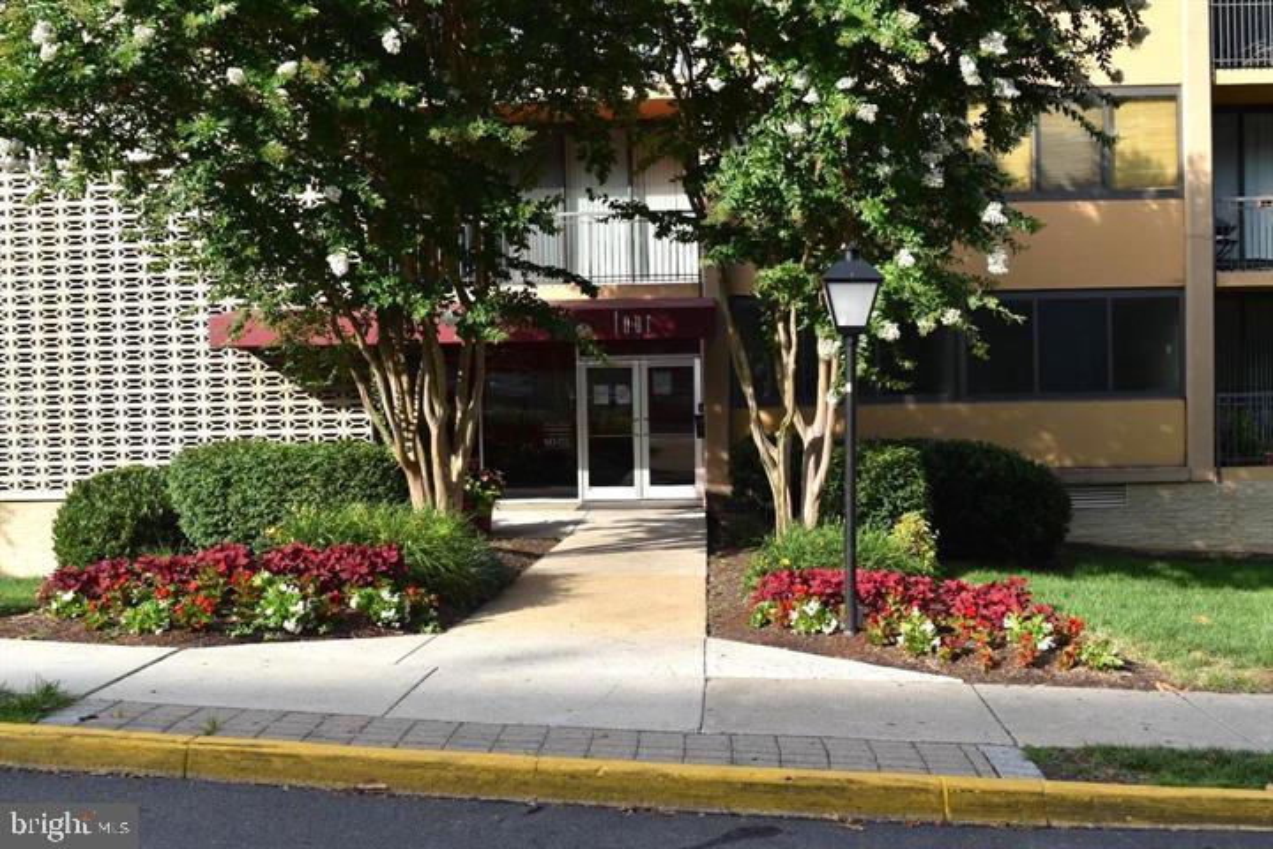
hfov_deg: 49.6
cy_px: 424
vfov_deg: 34.2
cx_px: 636
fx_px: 1379
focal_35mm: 39
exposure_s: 1/200
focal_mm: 26
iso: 100
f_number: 7.1
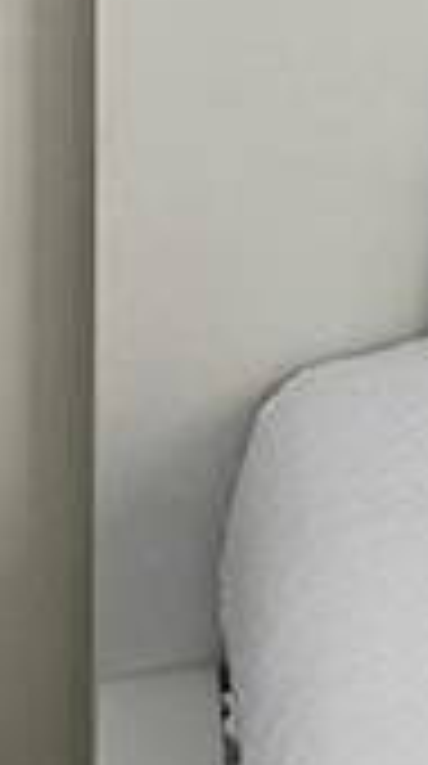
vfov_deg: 13.0
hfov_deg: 5.2
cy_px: -338
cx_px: 2442
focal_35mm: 158
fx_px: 3204
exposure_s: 1/15
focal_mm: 16
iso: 200
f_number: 13
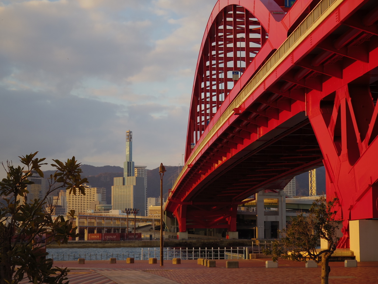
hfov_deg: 28.2
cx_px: 189
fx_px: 753
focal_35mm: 69
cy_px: 142
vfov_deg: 21.3
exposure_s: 1/160
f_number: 2.8
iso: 100
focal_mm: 15.1
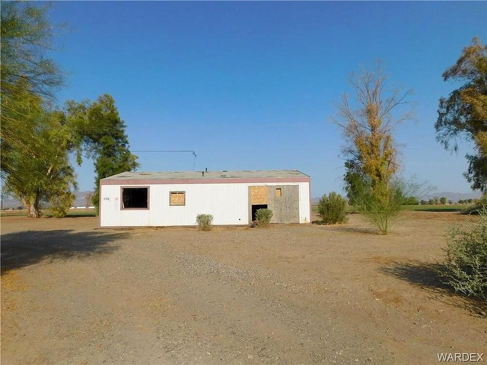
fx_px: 324
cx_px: 244
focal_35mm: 23
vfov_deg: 58.9
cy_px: 182
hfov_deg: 73.9
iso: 125
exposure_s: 1/1000
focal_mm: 4
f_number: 6
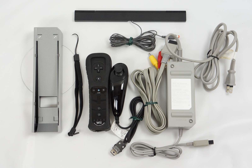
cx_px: 126
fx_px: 525
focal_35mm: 75
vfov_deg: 18.2
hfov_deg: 27.0
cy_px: 84
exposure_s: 1/80
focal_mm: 50
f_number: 6.3
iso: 640
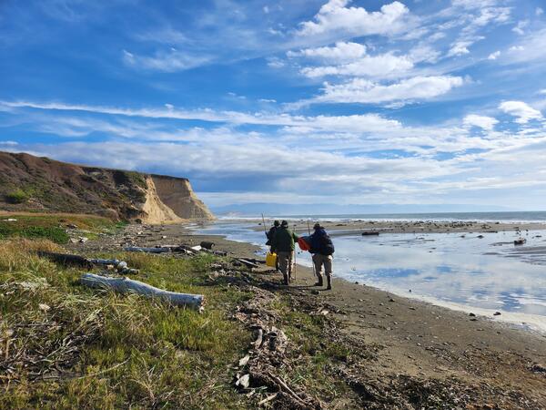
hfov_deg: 73.9
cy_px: 205
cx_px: 273
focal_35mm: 23
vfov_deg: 58.9
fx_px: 363
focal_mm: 5.4
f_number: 1.8
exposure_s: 1/2945
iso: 20
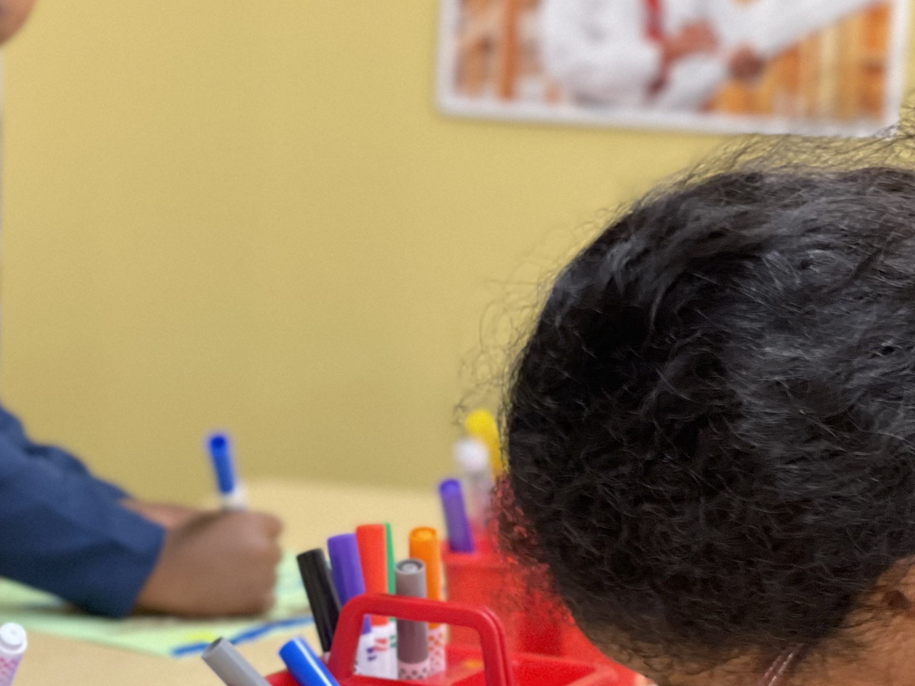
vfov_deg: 11.6
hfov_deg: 15.3
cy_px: 420
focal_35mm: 128
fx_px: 3383
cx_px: 209
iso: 400
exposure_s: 1/40
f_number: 2.2
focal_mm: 7.5
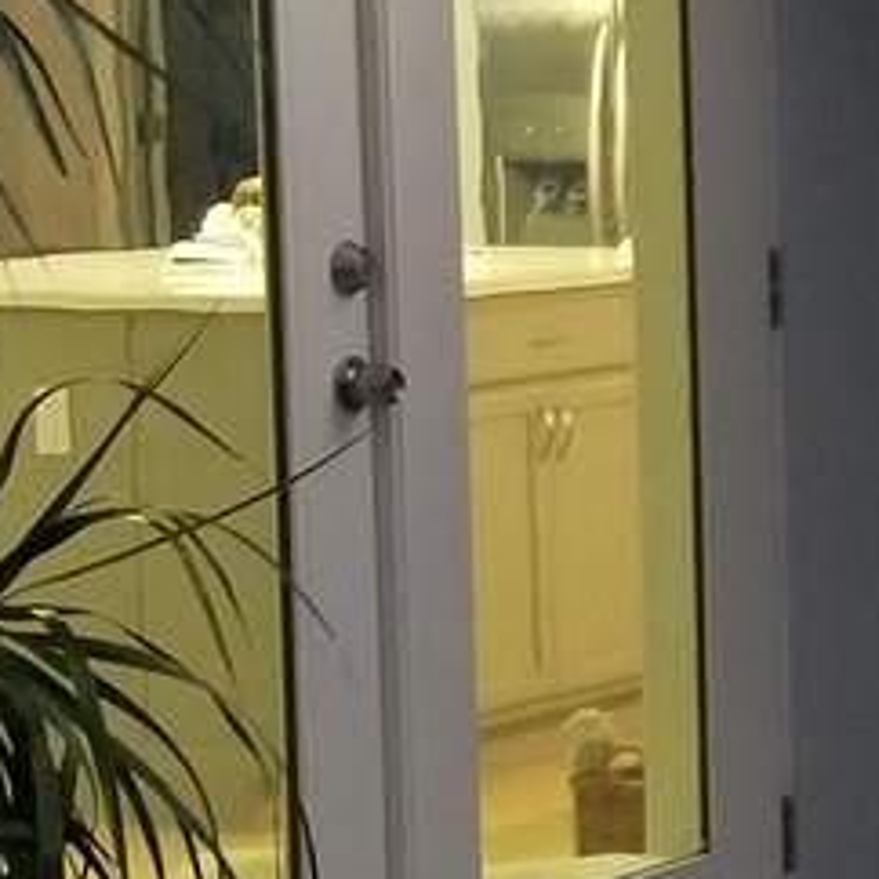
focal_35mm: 152
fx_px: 4367
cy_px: 592
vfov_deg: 11.5
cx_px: 1718
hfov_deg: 10.6
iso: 200
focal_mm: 4.25
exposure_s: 1/11
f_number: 1.7
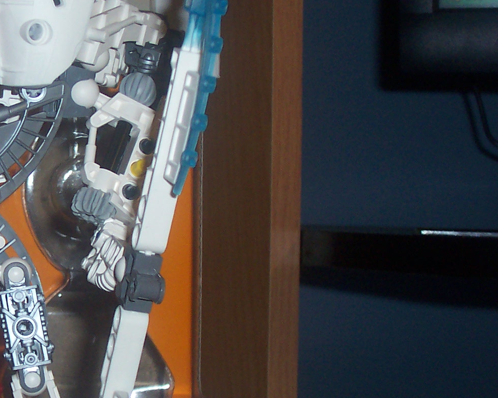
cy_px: 254
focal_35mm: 115
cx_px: -11
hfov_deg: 16.3
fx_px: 1695
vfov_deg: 13.4
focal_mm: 8.6
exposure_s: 1/60
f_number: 3.4
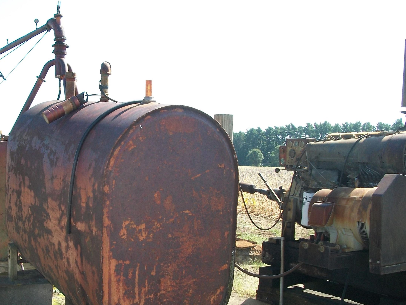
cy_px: 175
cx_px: 127
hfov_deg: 41.4
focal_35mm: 45
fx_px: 528
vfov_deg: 32.1
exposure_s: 1/400
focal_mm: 5.7
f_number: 2.9
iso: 80
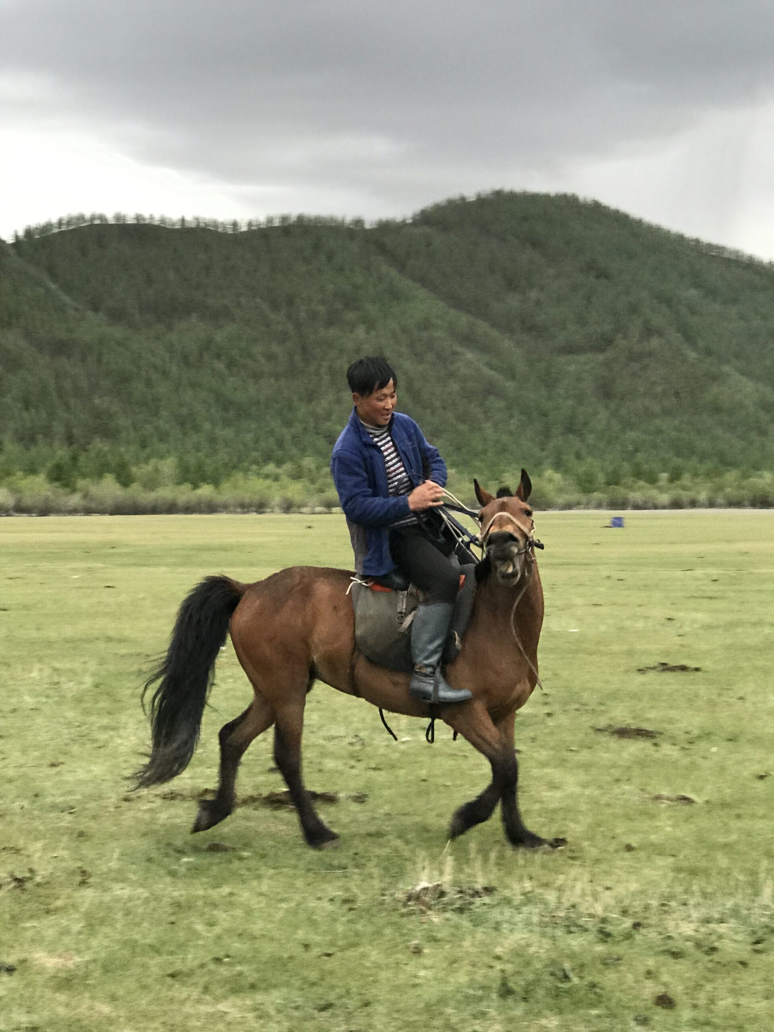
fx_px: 1699
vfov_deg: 33.8
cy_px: 516
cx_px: 387
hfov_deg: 25.7
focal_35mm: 57
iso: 100
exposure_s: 1/50
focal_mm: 6.6
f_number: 2.8
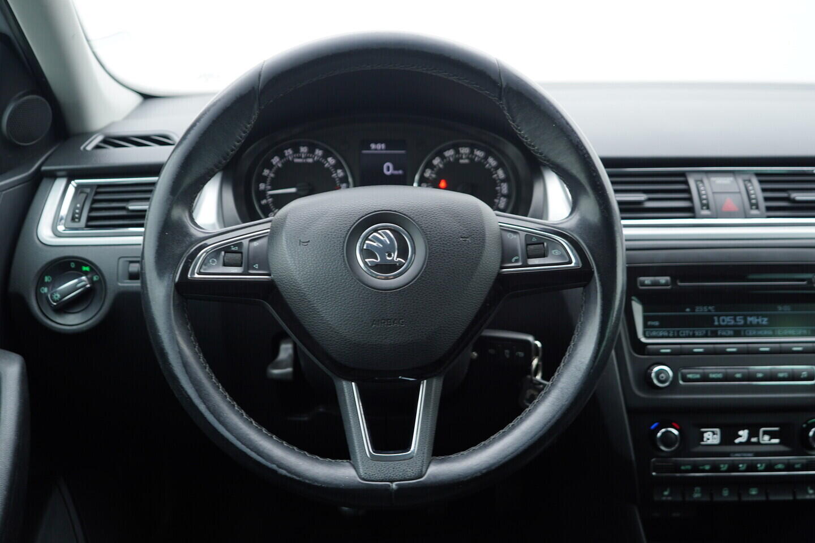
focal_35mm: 36
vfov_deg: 36.9
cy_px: 272
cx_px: 408
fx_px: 815
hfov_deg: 53.1
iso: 125
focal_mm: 24
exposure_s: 1/40
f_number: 2.8
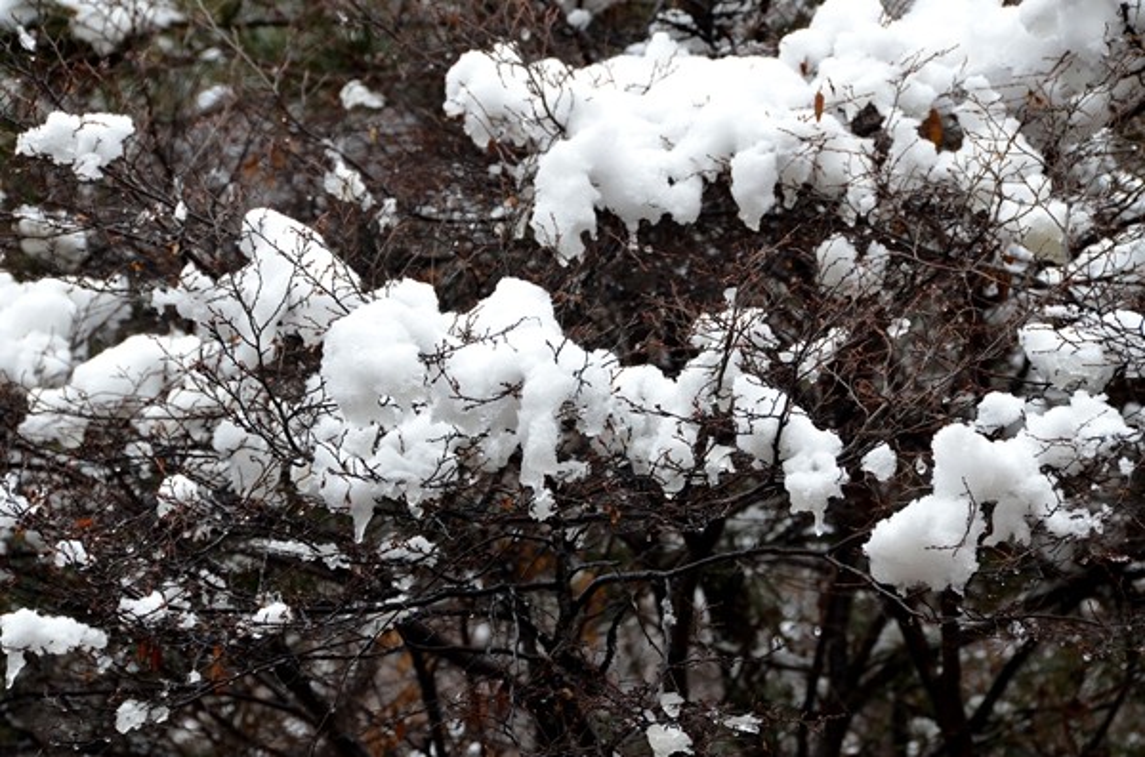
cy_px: 378
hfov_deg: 13.1
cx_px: 572
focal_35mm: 158
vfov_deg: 8.7
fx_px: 4997
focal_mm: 105
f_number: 9.5
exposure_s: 1/350
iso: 400
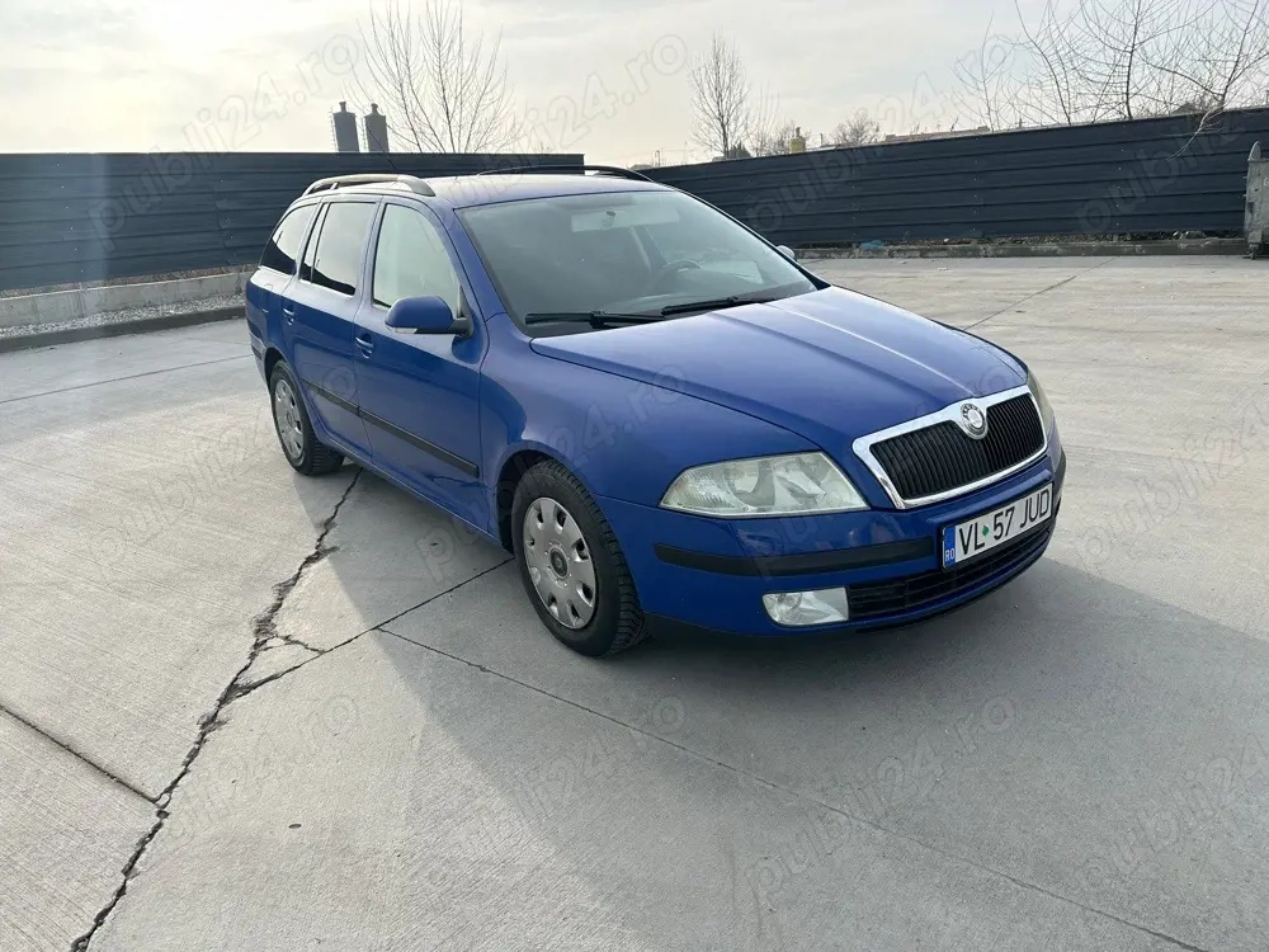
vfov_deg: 56.8
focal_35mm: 24
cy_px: 476
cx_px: 634
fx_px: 880
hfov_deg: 71.6
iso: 80
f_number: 1.78
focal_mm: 6.86
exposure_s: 1/2410
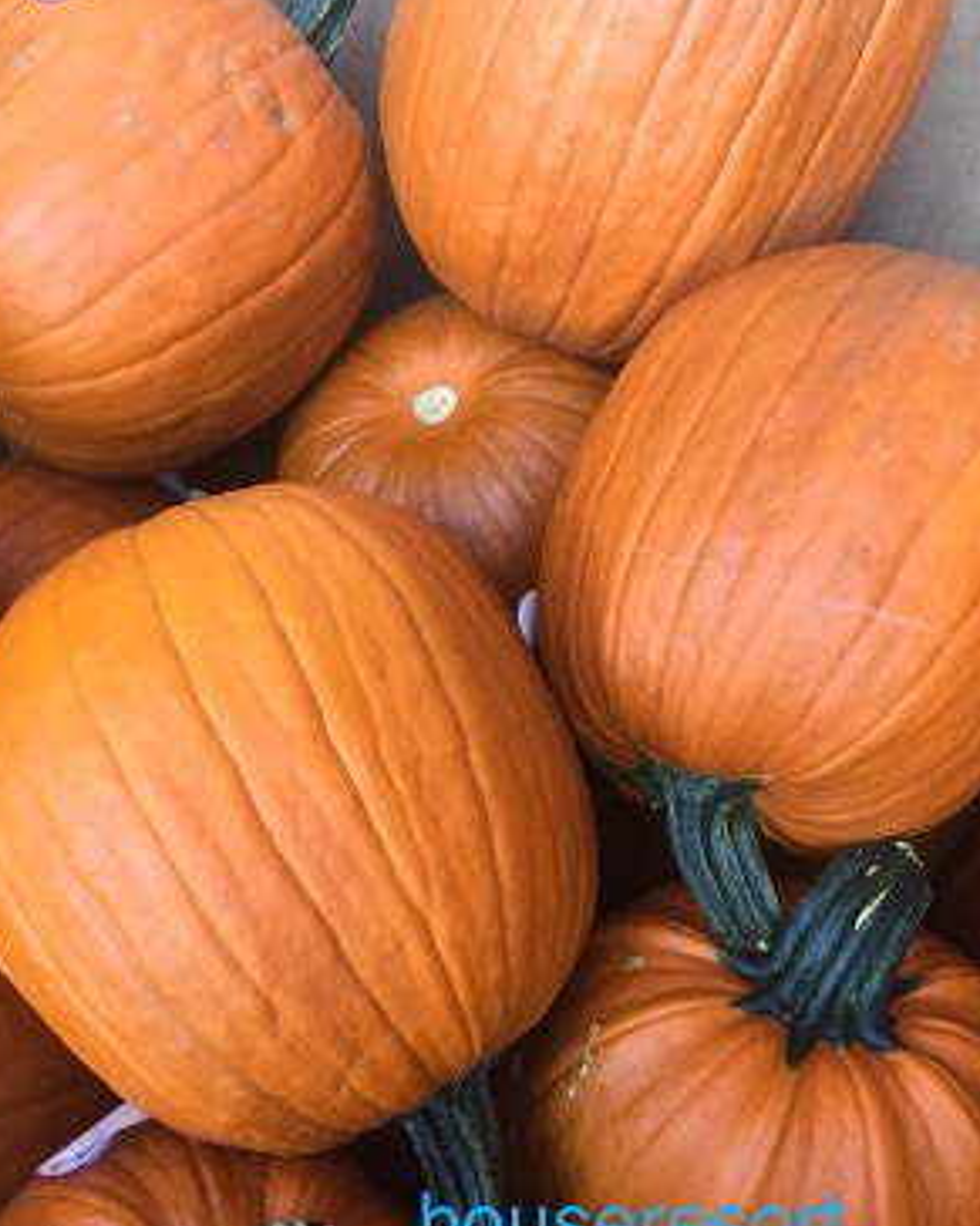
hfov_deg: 42.1
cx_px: 419
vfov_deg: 51.4
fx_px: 1269
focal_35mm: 35
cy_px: 690
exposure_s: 1/30
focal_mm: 4.15
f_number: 2.2
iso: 50
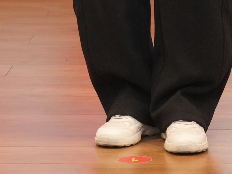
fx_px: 1749
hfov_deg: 7.6
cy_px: -271
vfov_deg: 5.5
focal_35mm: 261
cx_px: 180
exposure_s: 1/50
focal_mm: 45
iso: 1000
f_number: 7.1
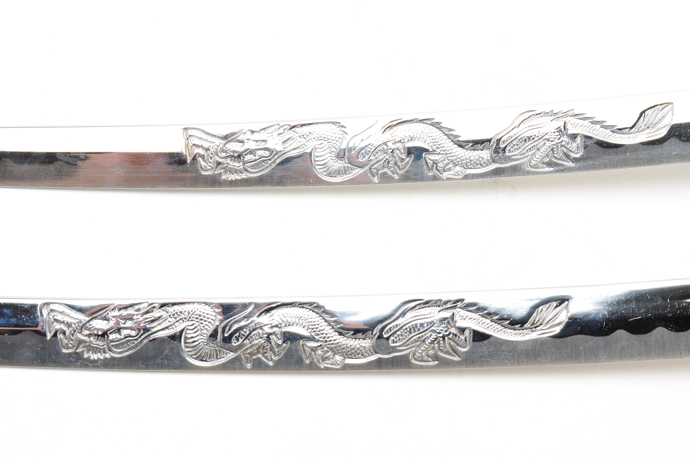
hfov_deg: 24.7
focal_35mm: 82
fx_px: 1578
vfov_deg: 16.5
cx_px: 345
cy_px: 228
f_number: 18
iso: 100
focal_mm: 55
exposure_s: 1/160
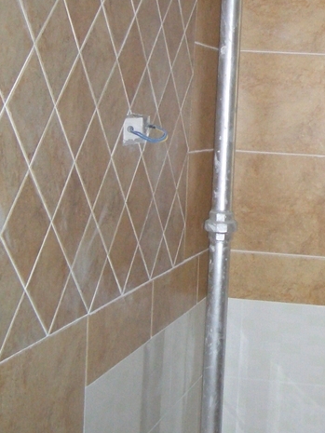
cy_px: 75
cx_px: 279
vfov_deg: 24.8
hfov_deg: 18.9
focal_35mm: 77
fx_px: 963
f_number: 2.6
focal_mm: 5.8
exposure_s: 1/60
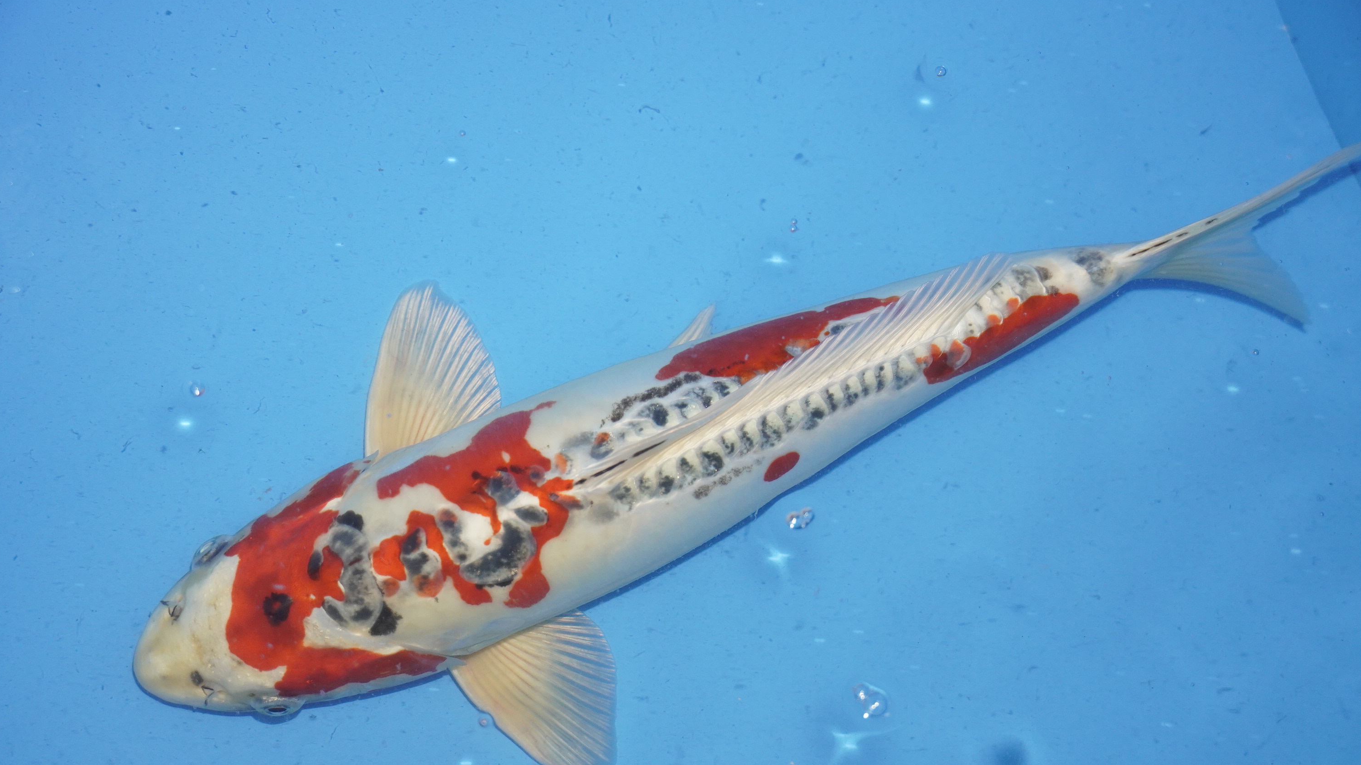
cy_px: 442
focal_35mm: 59
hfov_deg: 35.7
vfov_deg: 20.5
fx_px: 2112
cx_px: 681
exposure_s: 1/160
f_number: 4.5
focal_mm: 37
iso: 1000
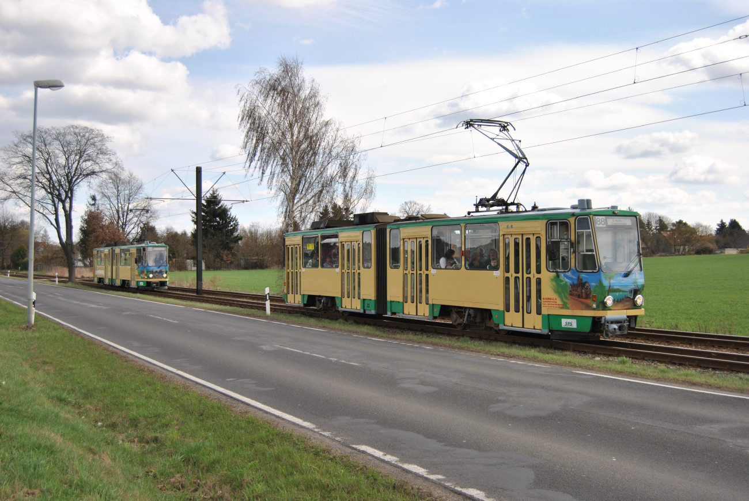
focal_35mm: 39
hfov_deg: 49.5
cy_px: 250
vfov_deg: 34.3
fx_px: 812
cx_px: 374
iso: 125
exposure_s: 1/1000
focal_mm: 26
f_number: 4
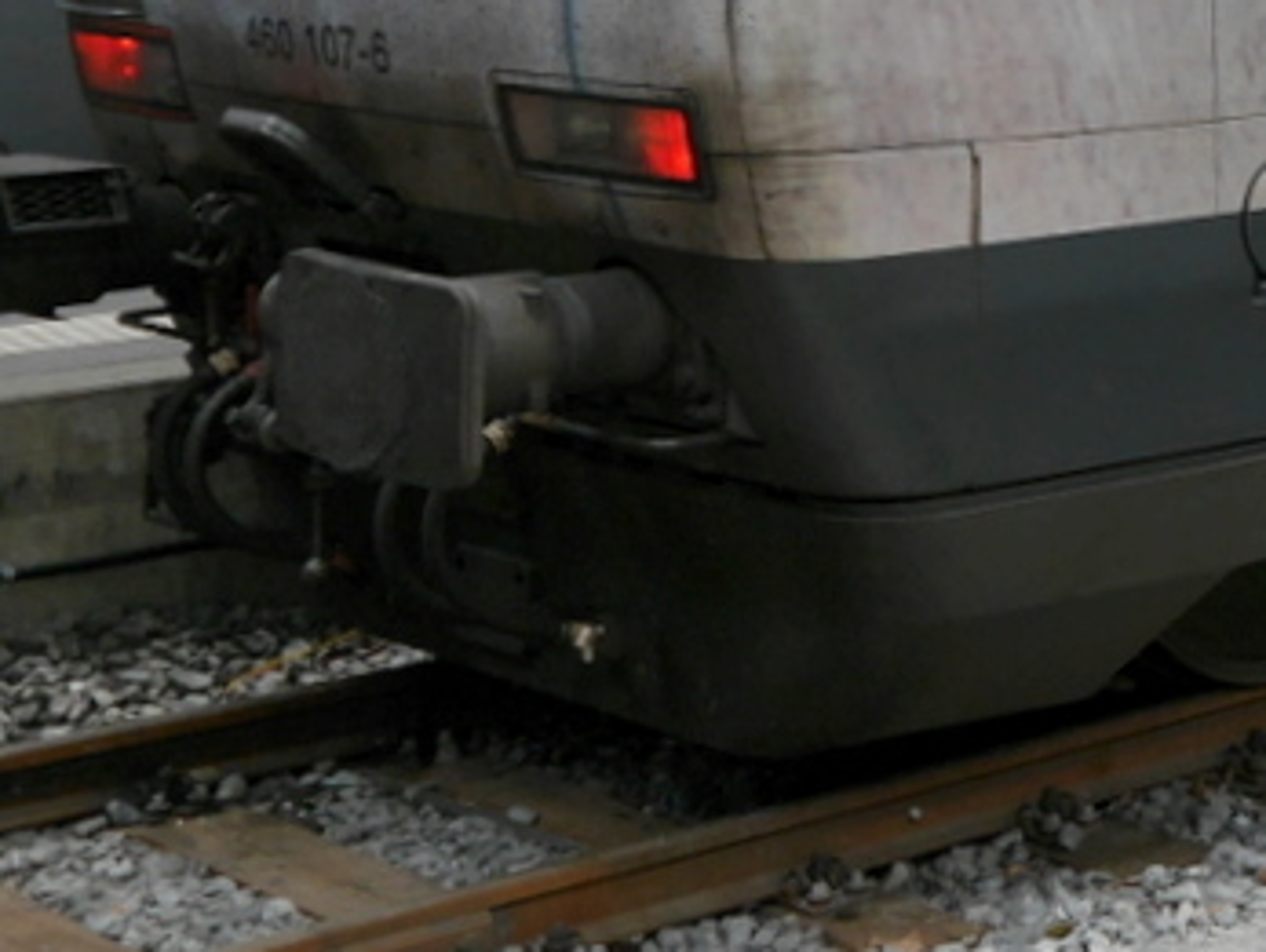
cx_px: 1711
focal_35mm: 95
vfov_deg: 15.0
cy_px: -239
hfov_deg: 18.9
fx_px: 3478
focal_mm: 15
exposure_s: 1/100
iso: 160
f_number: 4
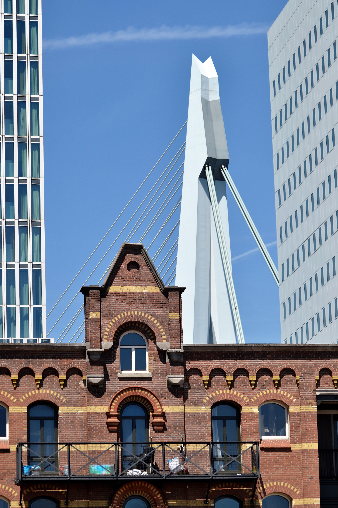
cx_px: 169
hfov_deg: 9.9
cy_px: 254
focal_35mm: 138
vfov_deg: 14.9
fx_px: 1943
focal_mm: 92
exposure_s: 1/800
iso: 100
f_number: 5
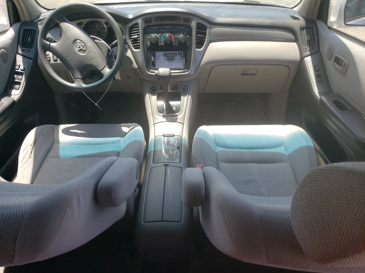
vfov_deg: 53.1
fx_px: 274
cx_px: 182
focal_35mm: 26
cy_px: 136
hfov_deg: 67.3
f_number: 1.5
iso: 50
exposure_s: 1/667
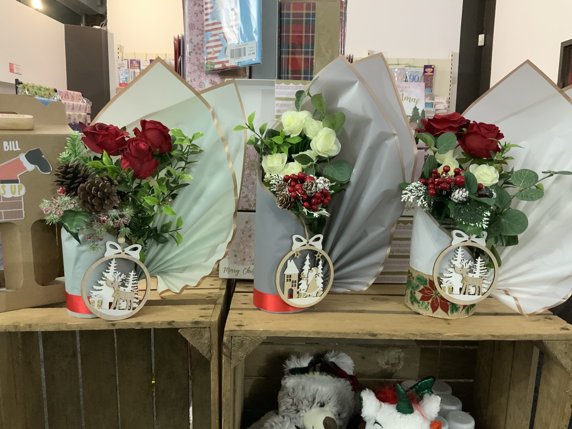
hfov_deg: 61.7
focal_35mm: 29
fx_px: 479
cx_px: 286
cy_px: 214
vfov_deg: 48.2
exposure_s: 1/50
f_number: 1.8
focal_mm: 3
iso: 250
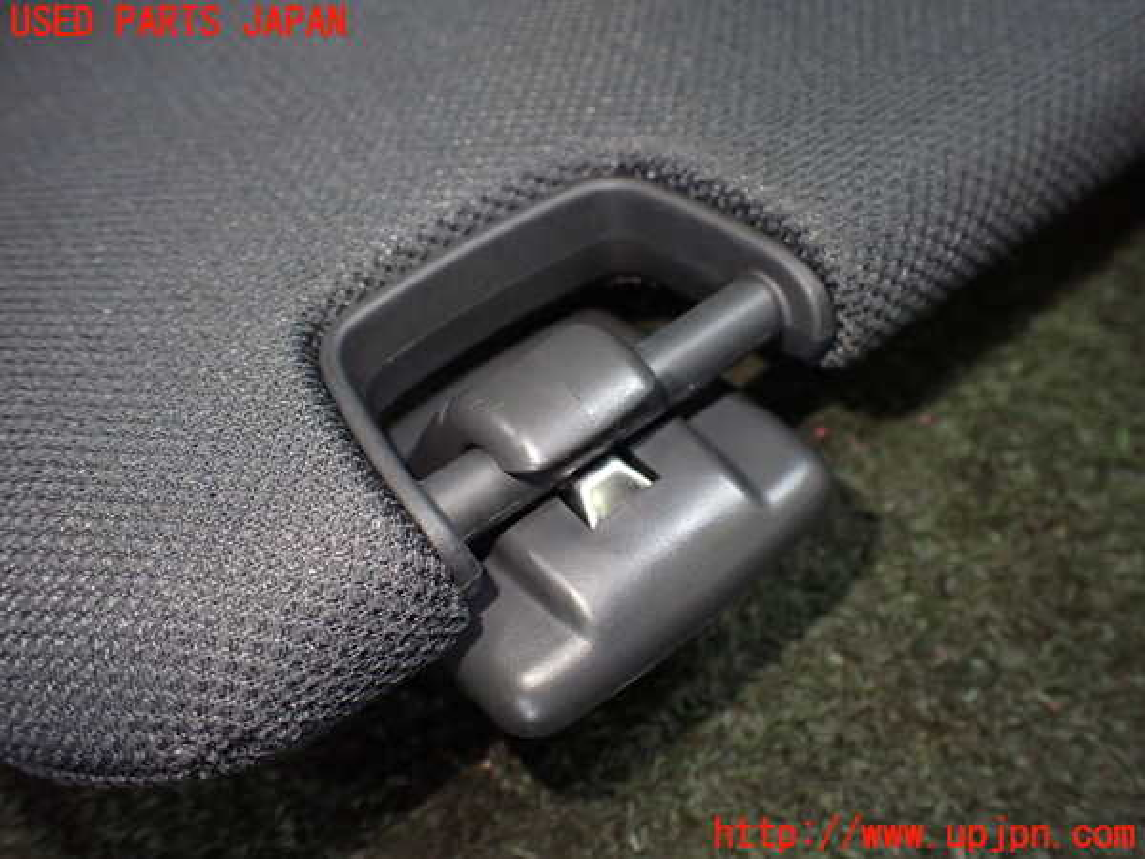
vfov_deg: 46.8
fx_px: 992
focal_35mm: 30
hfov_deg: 60.0
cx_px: 572
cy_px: 430
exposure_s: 1/125
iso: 800
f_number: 2.3
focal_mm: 5.4
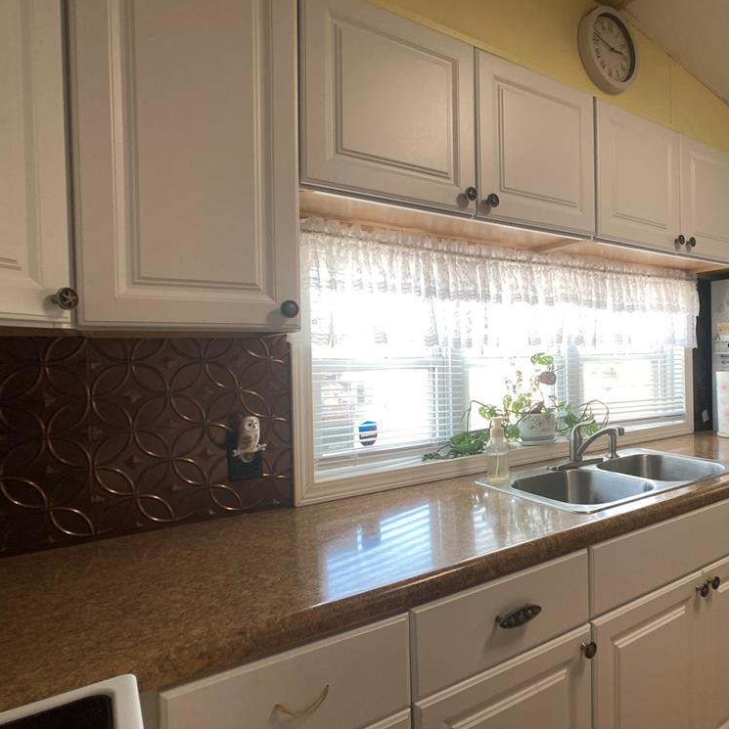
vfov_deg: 48.4
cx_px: 492
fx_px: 810
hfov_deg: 47.6
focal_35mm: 34
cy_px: 357
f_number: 1.8
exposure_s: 1/120
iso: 64
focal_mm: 3.99
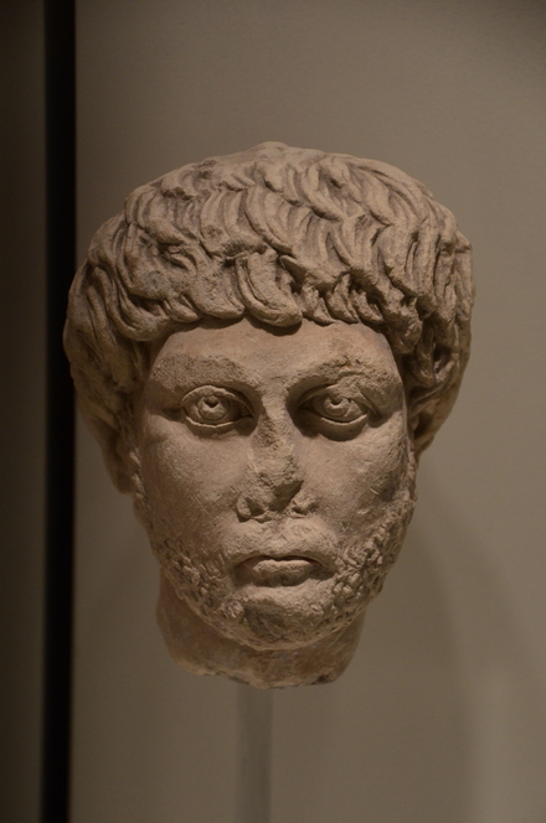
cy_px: 412
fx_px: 2947
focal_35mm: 129
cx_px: 273
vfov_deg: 15.9
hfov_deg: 10.6
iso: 1000
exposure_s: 1/320
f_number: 5.6
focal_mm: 86
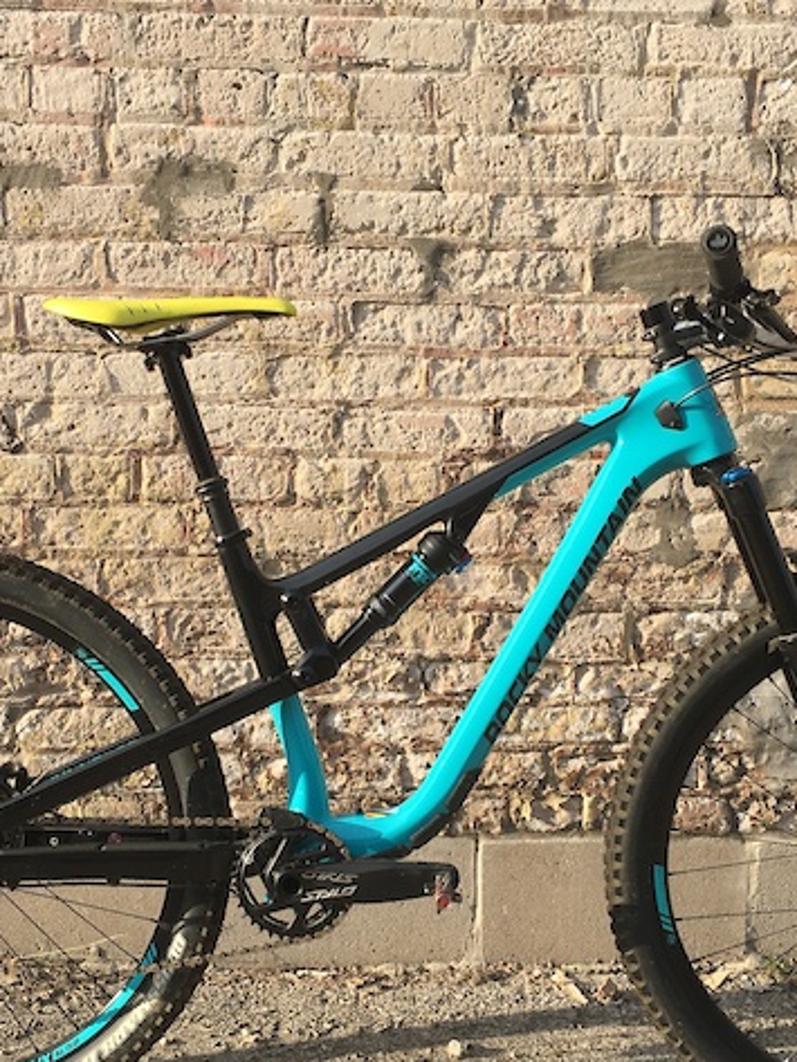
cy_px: 611
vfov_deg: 38.8
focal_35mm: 49
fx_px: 1504
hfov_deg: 29.7
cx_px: 404
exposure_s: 1/625
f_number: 2.2
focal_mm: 4.15
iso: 25
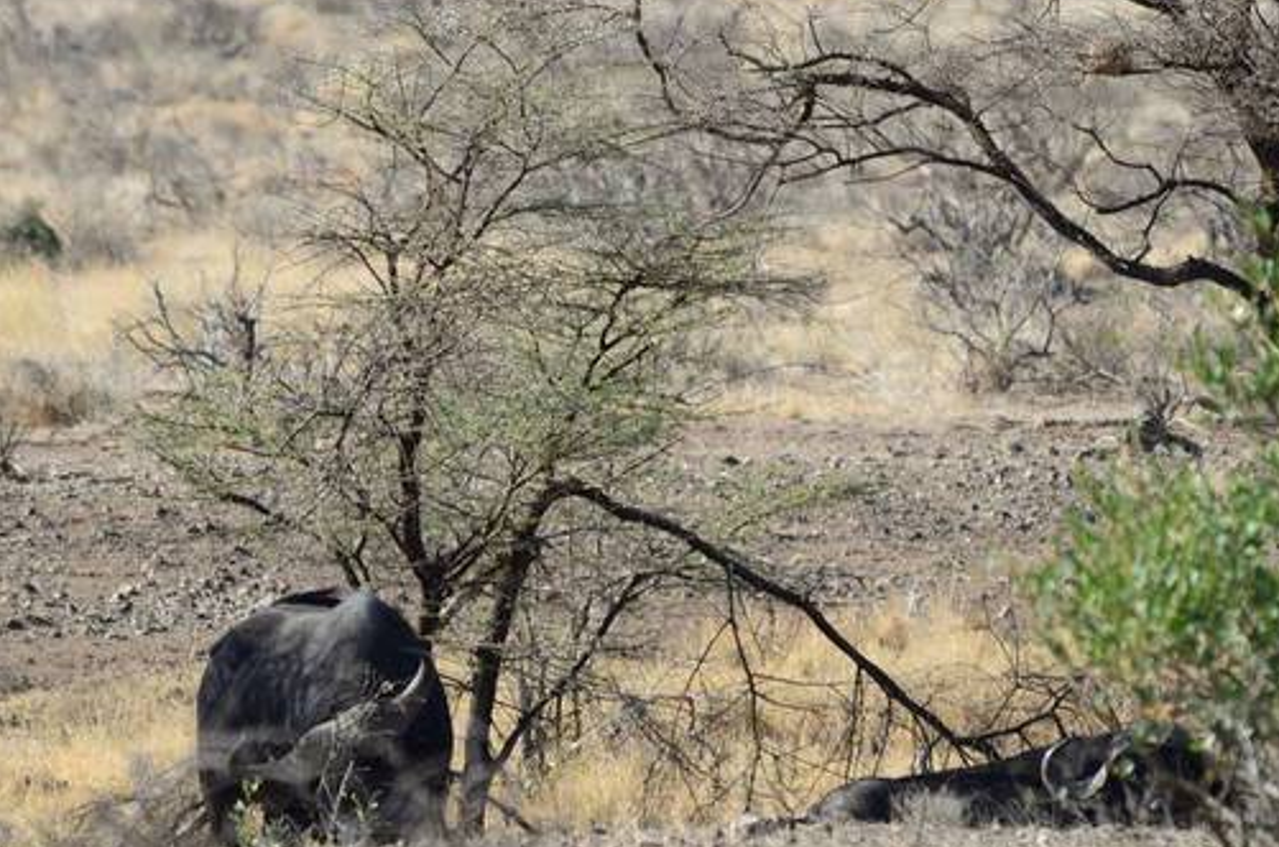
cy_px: 432
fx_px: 29715
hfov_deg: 2.5
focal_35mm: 838
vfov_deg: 1.6
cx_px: 638
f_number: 5.6
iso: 200
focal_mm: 400
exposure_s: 1/500
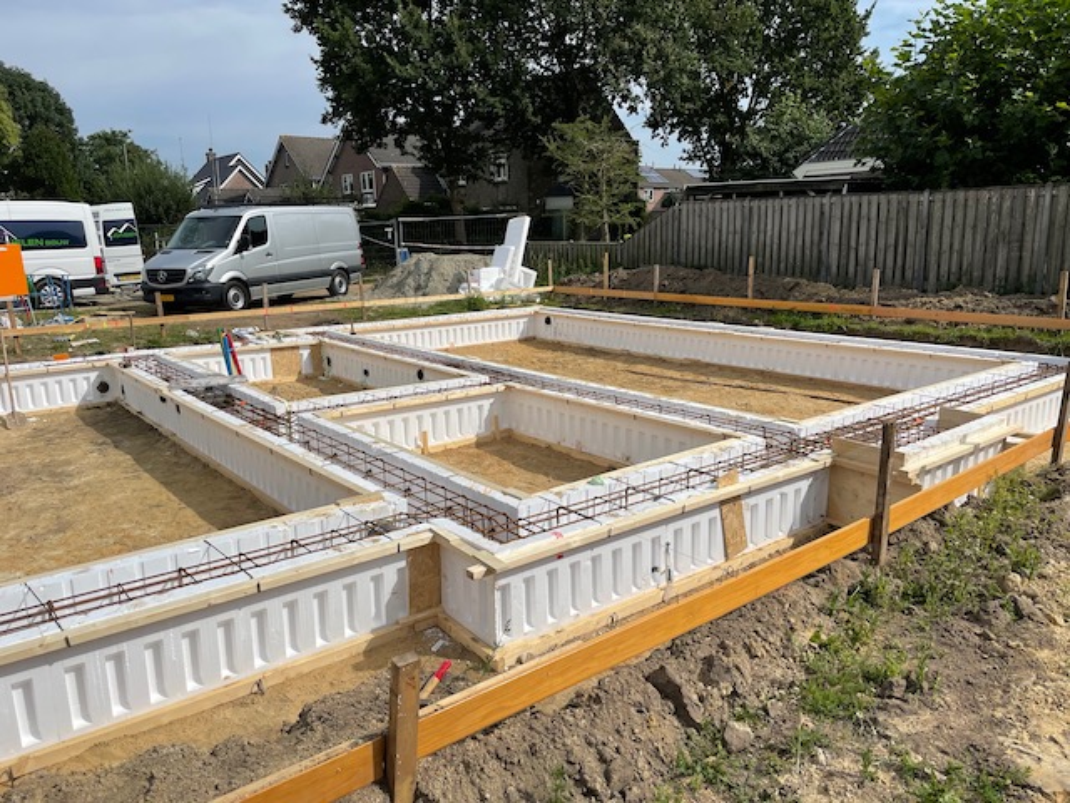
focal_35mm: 26
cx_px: 535
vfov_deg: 53.1
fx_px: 804
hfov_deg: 67.3
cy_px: 402
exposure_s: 1/6897
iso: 32
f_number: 1.6
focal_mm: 4.2
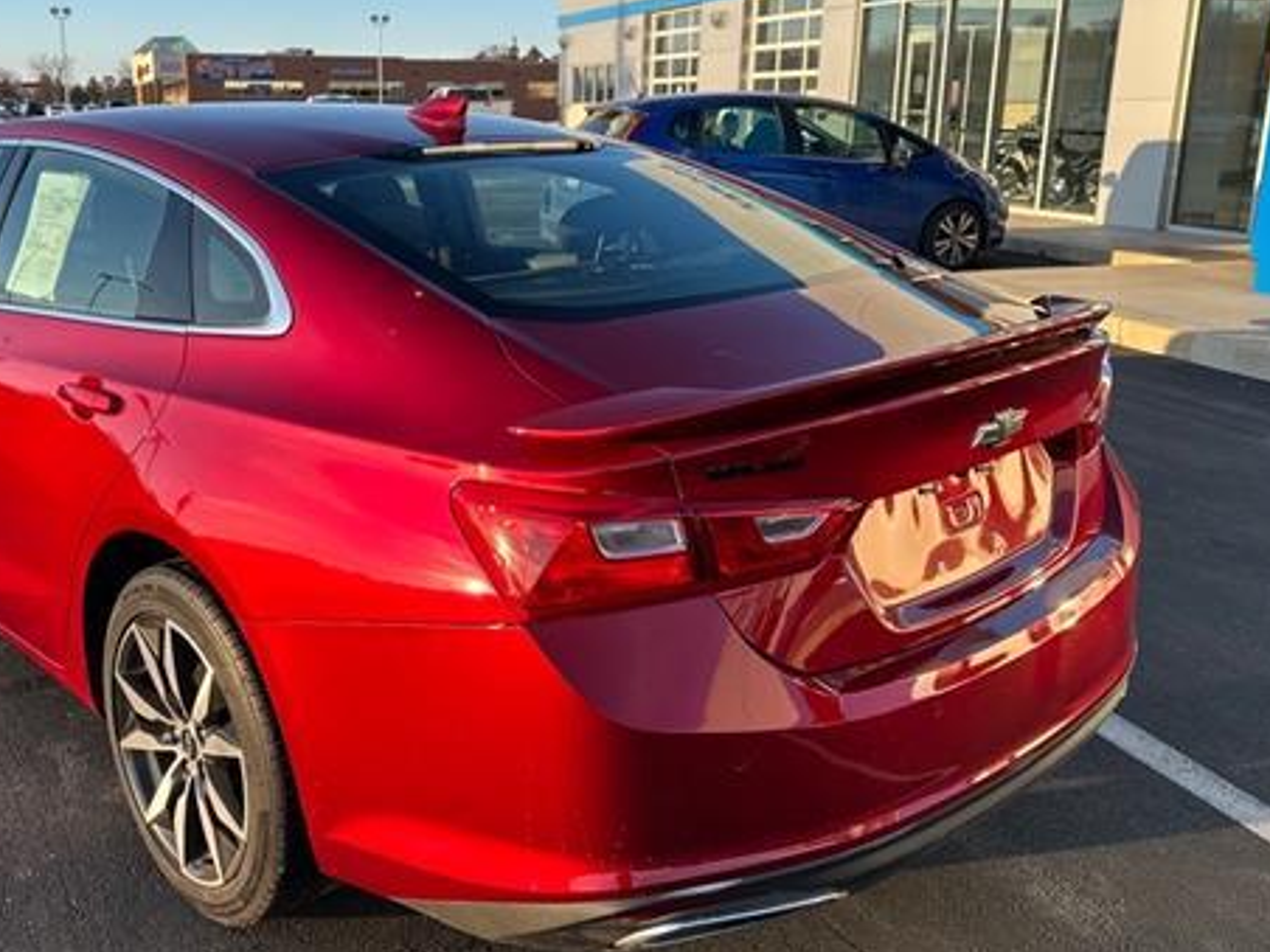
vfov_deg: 41.7
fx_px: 1247
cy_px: 427
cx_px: 450
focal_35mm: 34
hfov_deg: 53.2
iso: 80
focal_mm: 6.86
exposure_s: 1/980
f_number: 1.78
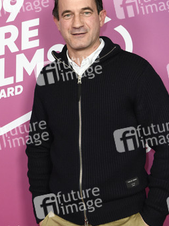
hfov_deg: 24.8
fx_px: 384
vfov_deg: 32.7
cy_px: 103
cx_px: 87
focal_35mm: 59
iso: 800
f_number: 4
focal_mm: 52
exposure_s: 1/320
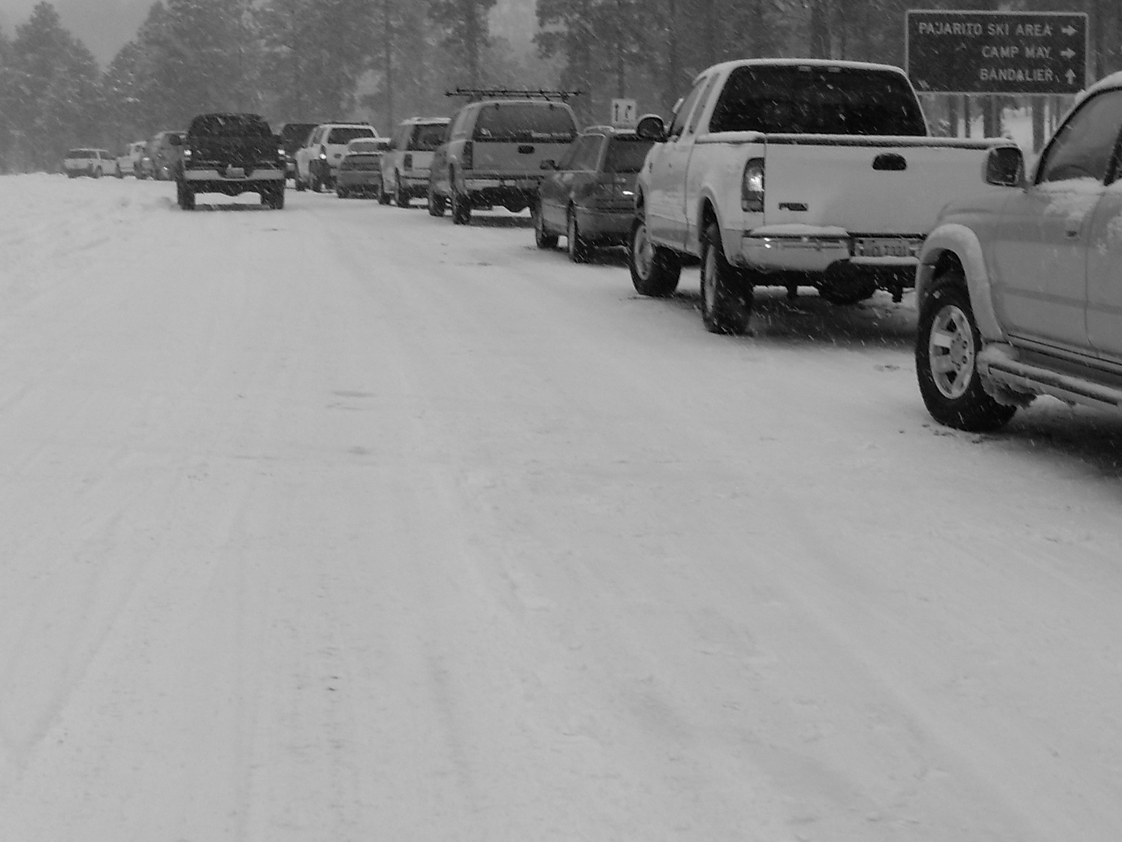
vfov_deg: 24.0
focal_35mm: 61
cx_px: 620
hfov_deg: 31.7
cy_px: 320
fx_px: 1977
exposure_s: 1/125
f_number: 2.8
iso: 80
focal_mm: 6.3
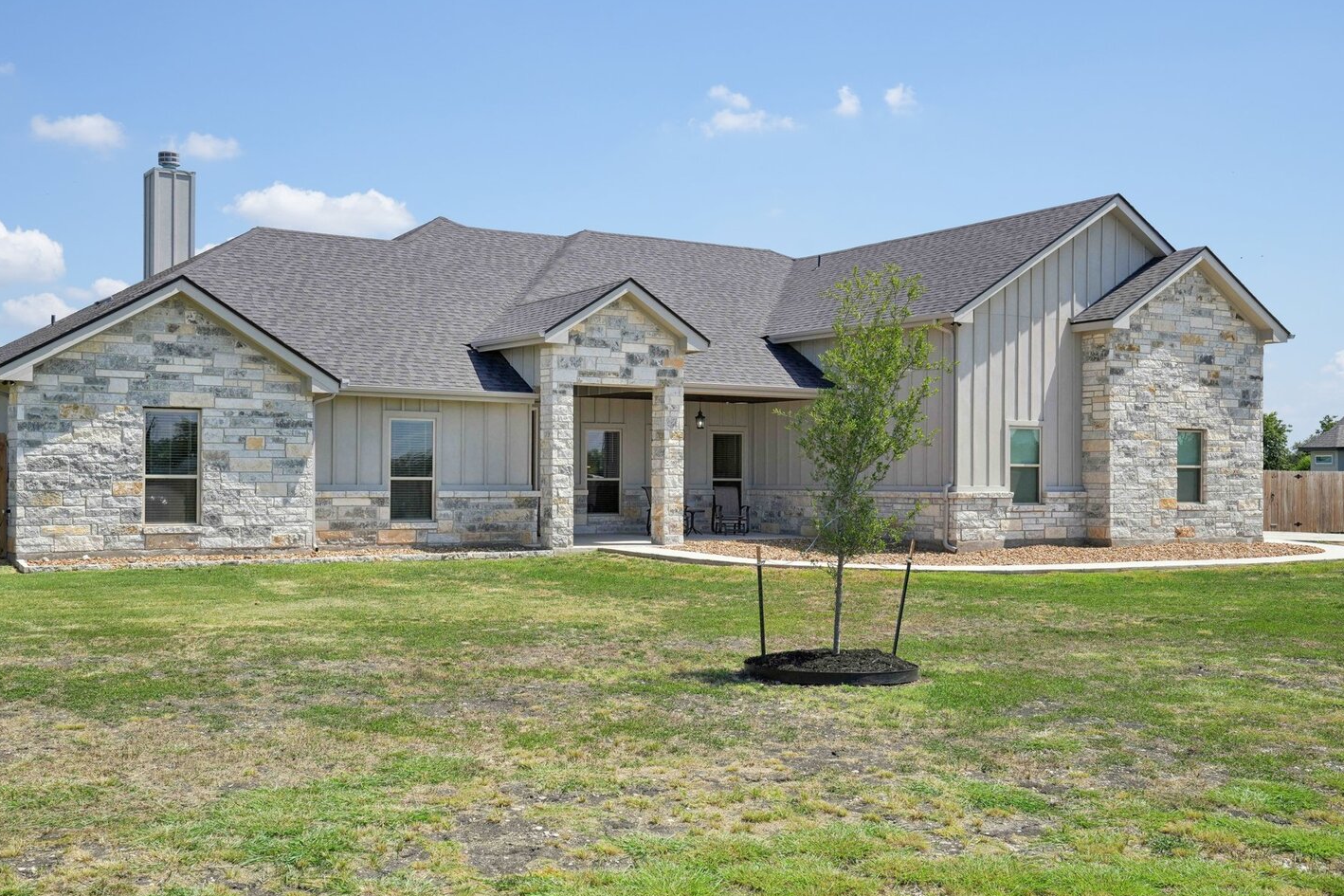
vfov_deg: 33.4
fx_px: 1493
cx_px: 613
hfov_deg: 48.4
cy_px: 479
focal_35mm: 40
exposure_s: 1/500
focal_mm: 35
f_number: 8
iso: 200
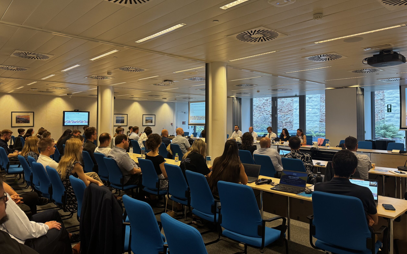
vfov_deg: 47.5
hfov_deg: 70.4
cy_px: 114
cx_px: 202
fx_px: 288
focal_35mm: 26
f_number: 1.78
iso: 160
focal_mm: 6.76
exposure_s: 1/90
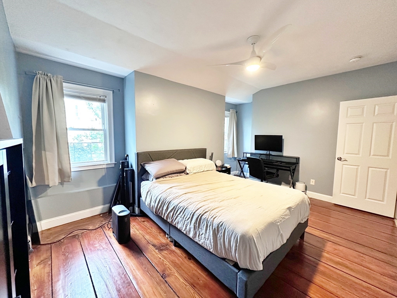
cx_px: 198
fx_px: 161
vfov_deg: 85.7
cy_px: 149
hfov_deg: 102.1
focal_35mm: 14
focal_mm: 2.22
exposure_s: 1/60
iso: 500
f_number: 2.2
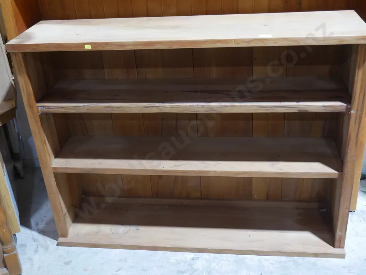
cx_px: 183
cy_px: 138
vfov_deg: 34.4
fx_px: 444
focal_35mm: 42
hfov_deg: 44.8
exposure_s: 1/60
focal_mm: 21
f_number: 4.6
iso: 1250
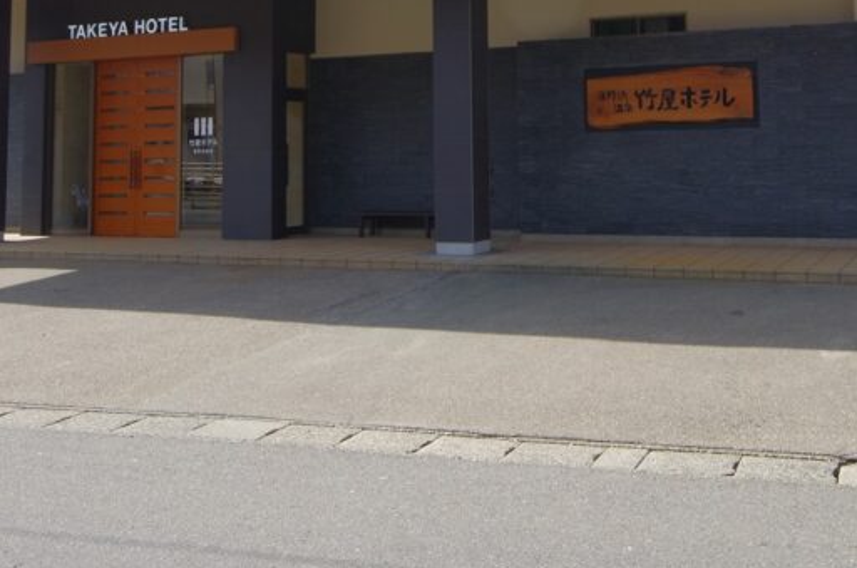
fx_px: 1045
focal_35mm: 44
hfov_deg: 44.3
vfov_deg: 29.0
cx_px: 522
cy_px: 42
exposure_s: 1/100
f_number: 11
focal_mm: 15
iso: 200
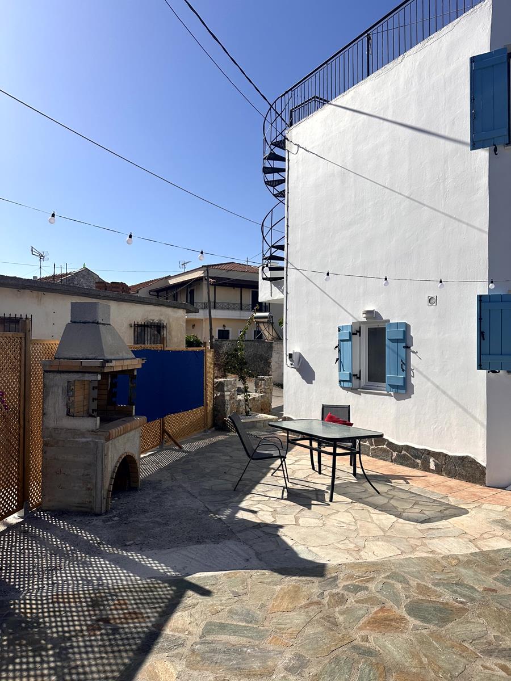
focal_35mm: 24
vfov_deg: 71.6
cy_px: 340
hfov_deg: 56.8
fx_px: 472
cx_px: 256
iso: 80
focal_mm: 6.86
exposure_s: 1/8929
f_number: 1.78
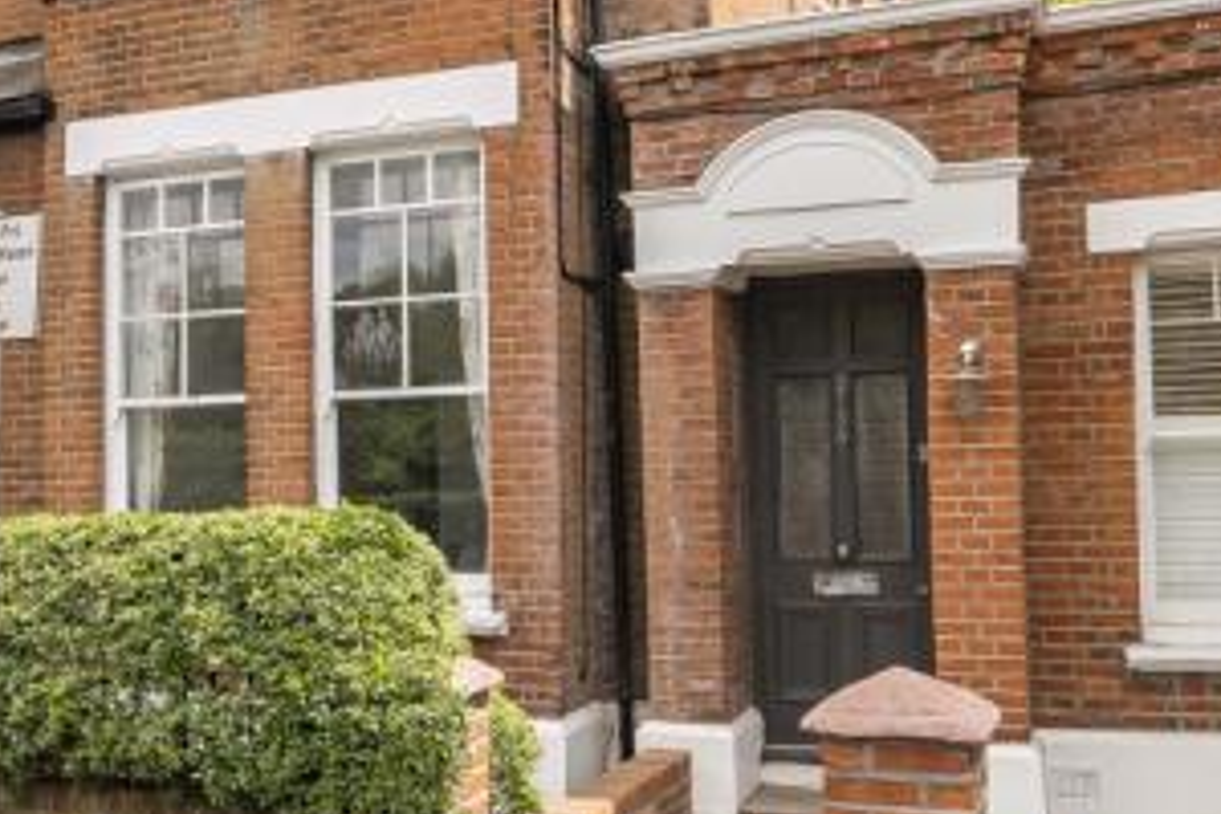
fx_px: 1390
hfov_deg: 45.0
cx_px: 244
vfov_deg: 31.9
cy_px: 181
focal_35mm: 41
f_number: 9
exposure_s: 1/400
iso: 320
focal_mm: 12
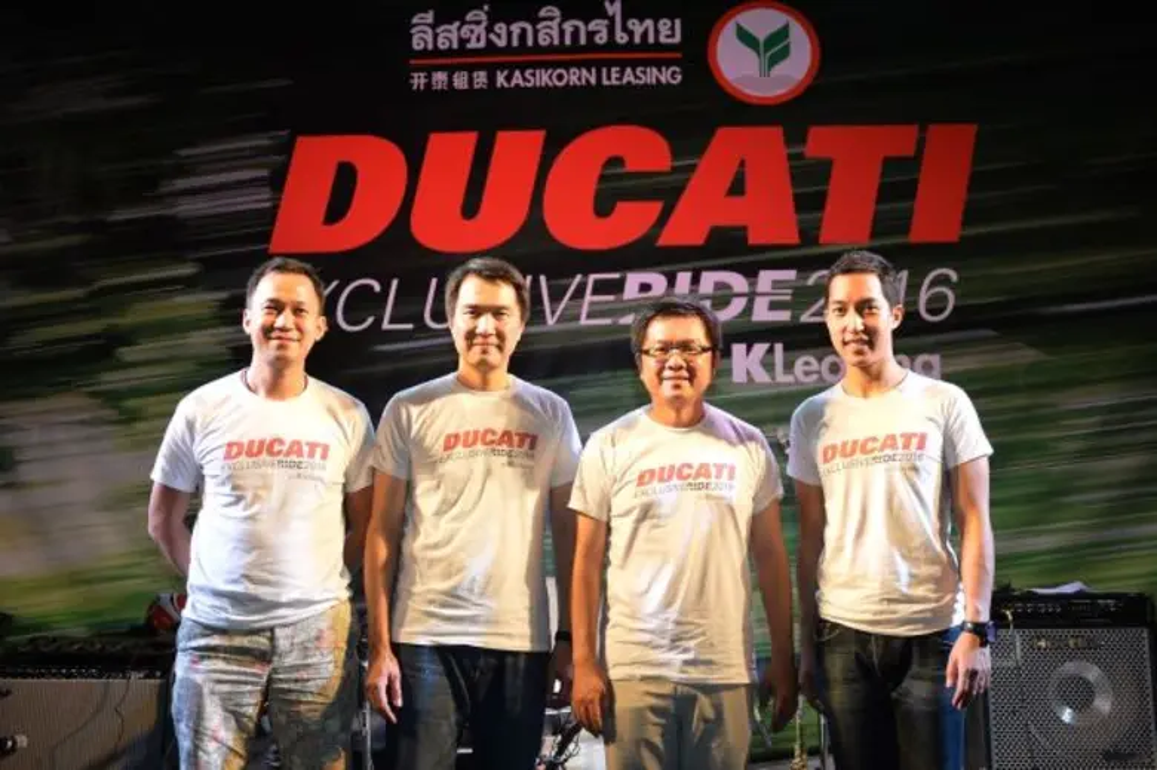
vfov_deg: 29.8
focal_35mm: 45
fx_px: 1445
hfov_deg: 43.6
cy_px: 385
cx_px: 578
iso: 400
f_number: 2.8
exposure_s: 1/250
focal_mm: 45
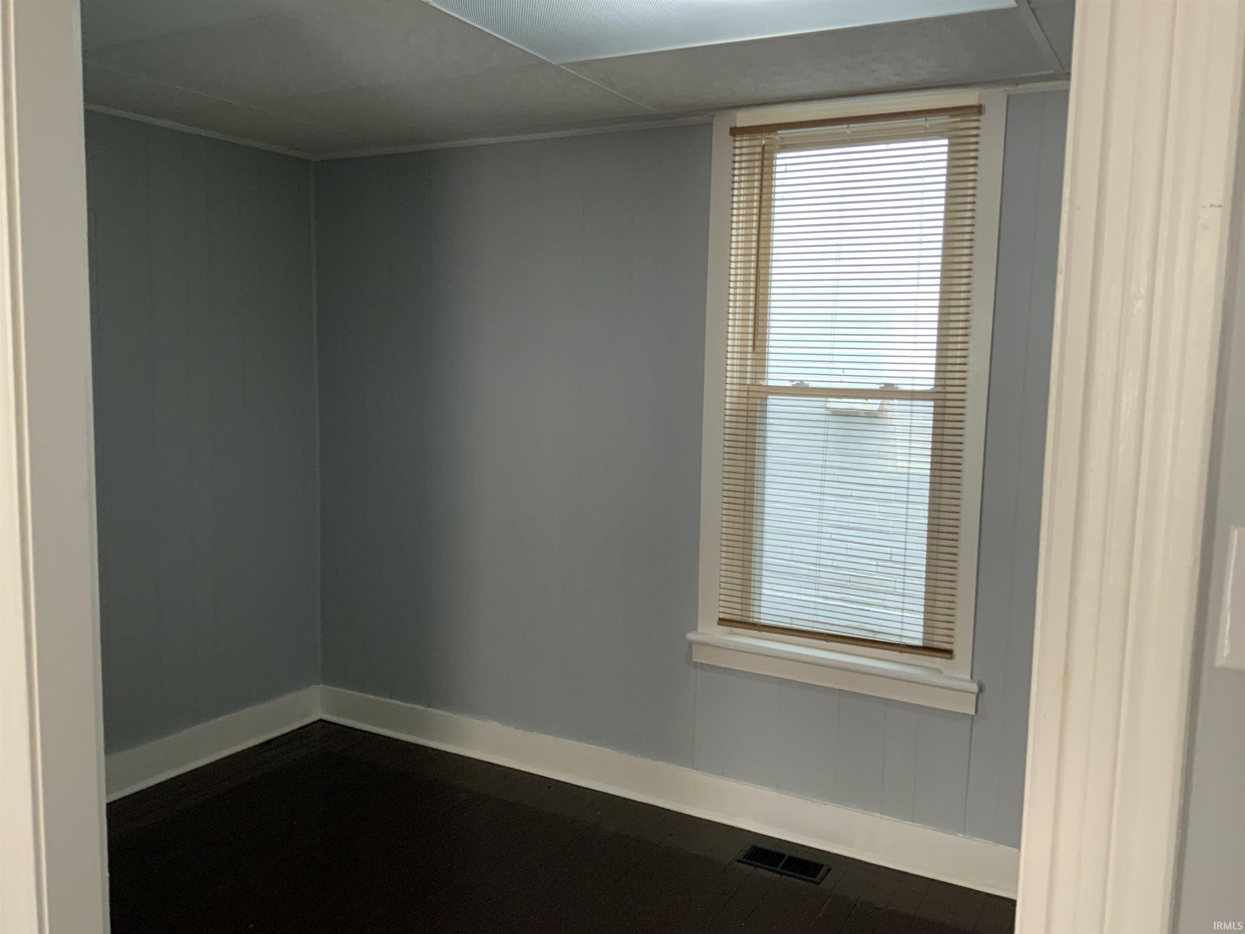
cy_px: 467
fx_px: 1043
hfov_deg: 61.7
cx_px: 622
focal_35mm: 29
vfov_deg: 48.2
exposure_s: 1/60
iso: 125
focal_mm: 3
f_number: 1.8
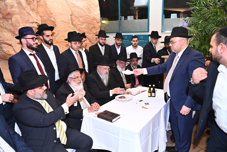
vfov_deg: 51.3
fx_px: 158
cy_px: 78
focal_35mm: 25
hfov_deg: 71.5
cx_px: 114
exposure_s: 1/160
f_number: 4
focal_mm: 24
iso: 3200
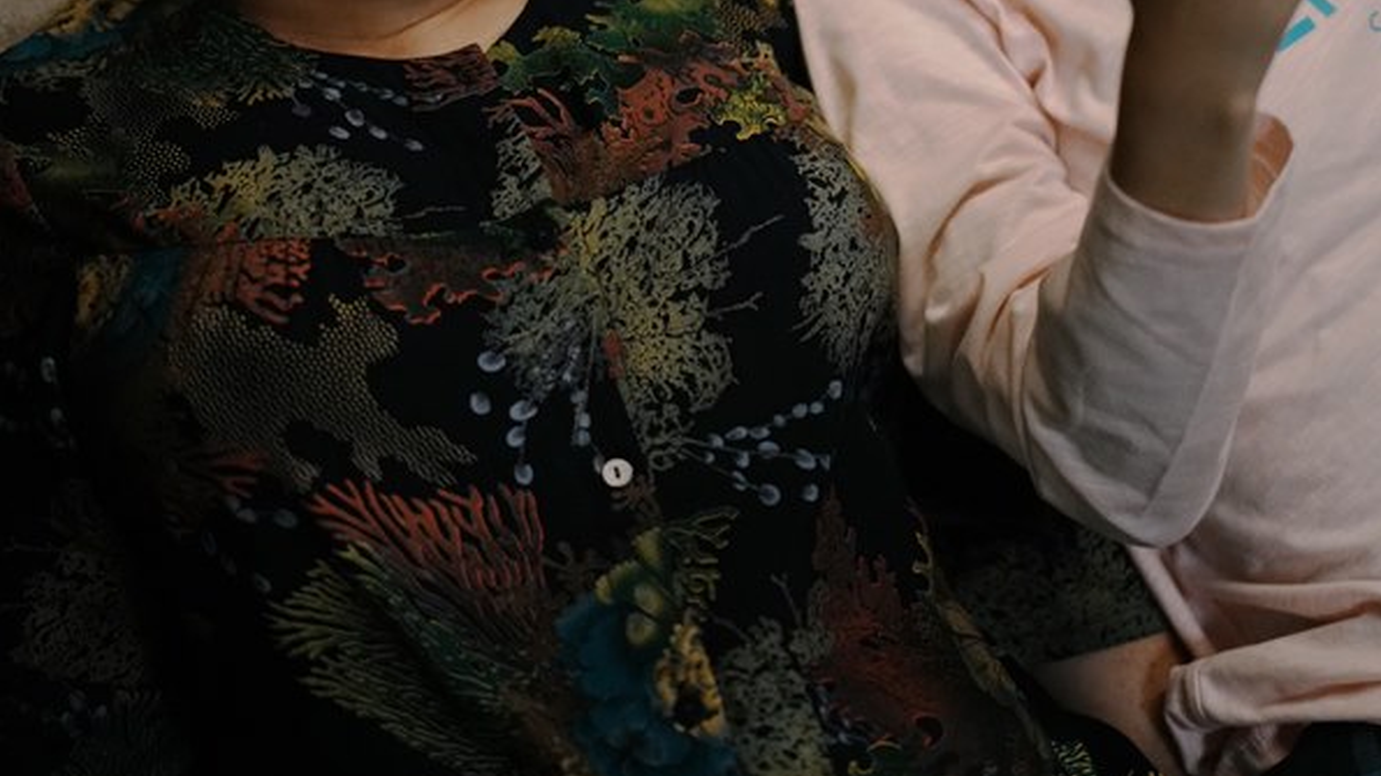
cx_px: 690
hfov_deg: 24.5
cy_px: 37
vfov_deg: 13.7
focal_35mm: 87
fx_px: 3185
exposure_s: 1/100
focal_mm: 55
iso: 3200
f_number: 1.8
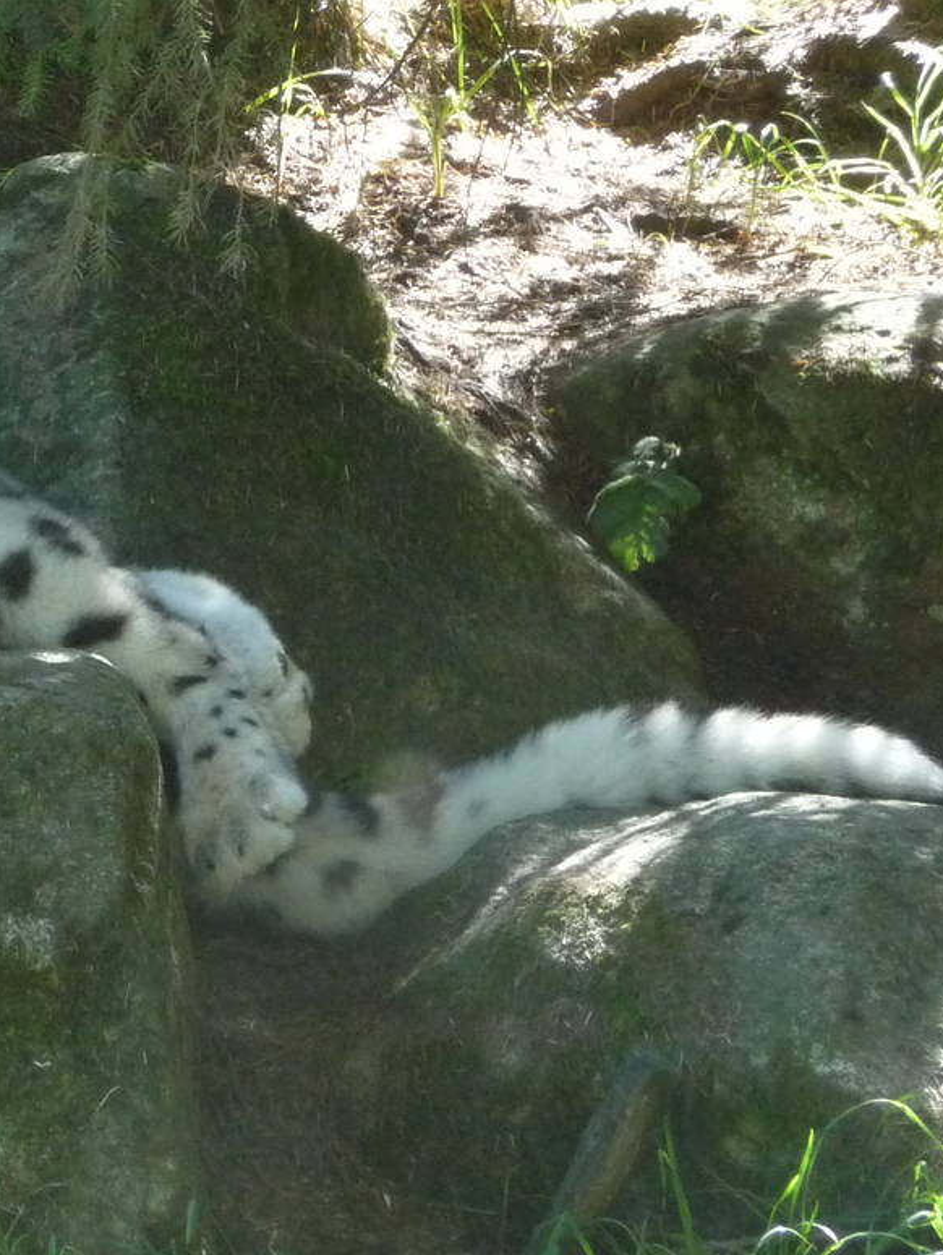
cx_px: -136
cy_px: 568
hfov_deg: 3.8
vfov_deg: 5.1
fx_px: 14154
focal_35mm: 390
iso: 400
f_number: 4.8
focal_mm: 32.3
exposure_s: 1/100
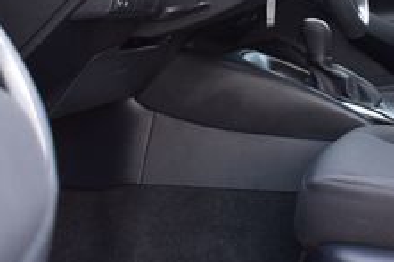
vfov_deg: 15.5
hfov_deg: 22.7
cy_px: 41
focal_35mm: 87
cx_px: 365
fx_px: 951
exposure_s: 1/15
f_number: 6.3
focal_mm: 20
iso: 450
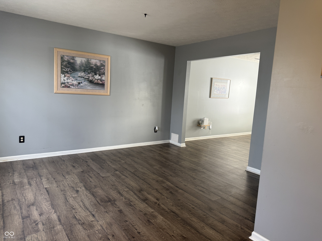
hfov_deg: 71.6
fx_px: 223
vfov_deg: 56.8
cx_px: 161
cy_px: 120
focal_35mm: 24
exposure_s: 1/60
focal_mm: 6.76
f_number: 1.78
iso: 125
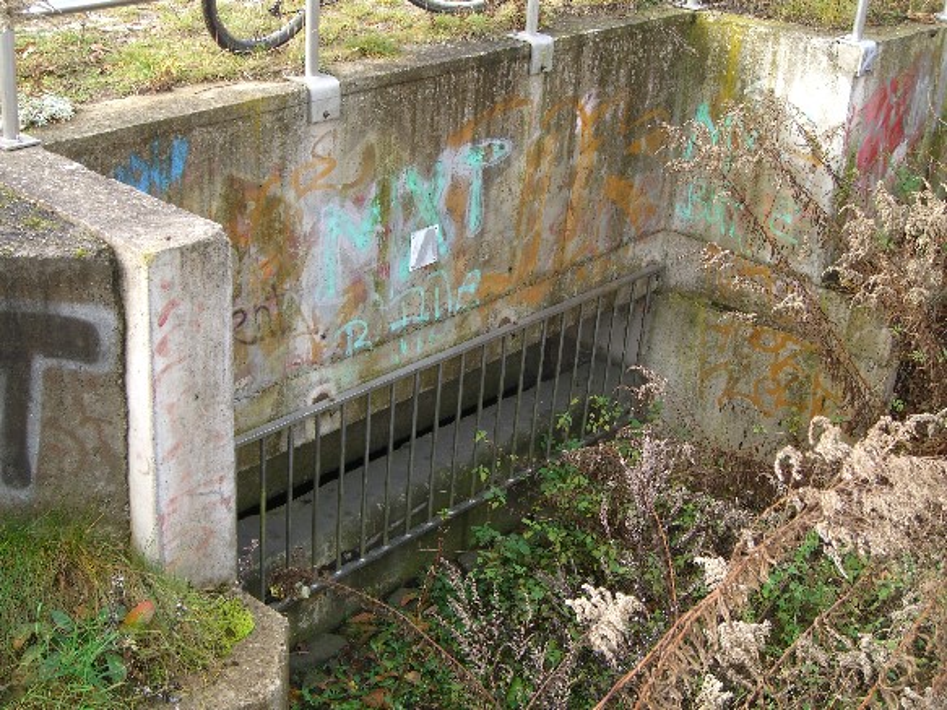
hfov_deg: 33.8
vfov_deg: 25.7
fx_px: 1559
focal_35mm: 57
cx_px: 474
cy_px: 355
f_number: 3.6
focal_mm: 11.8
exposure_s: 1/80
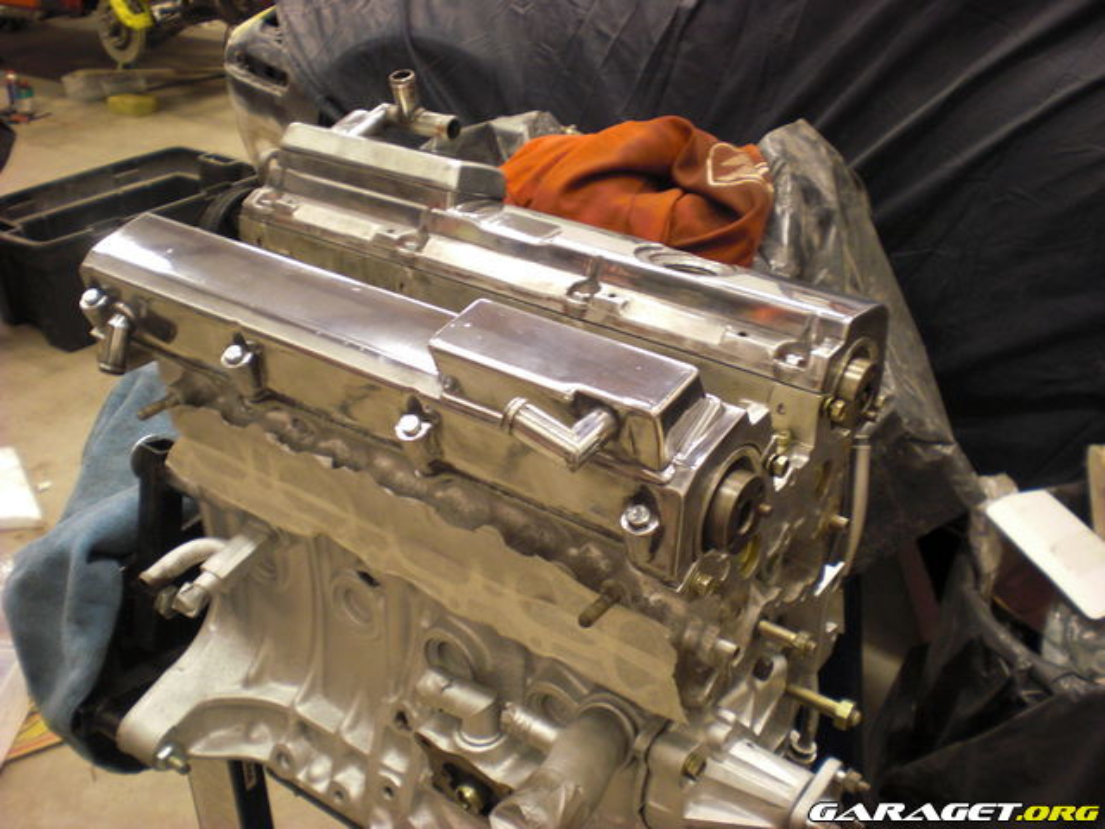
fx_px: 1213
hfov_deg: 49.0
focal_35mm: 38
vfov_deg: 37.7
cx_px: 552
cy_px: 414
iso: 200
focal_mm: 6.3
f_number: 3.1
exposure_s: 1/10
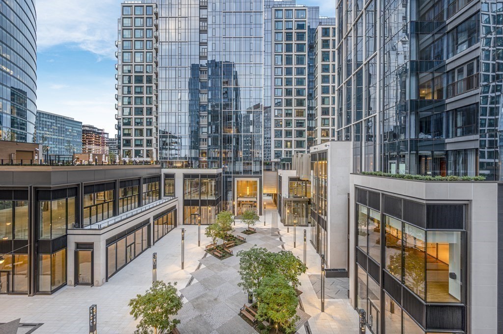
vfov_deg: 81.1
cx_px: 252
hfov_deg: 104.3
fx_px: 195
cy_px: 167
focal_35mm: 14
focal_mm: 14
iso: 100
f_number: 11
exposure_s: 1/2
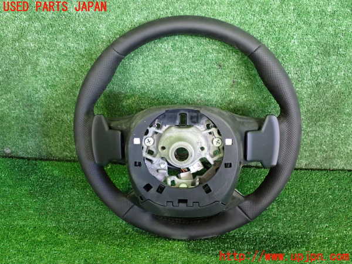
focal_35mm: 38
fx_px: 386
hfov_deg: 49.0
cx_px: 176
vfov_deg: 37.7
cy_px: 132
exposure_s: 1/20
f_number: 2.7
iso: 800
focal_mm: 6.83
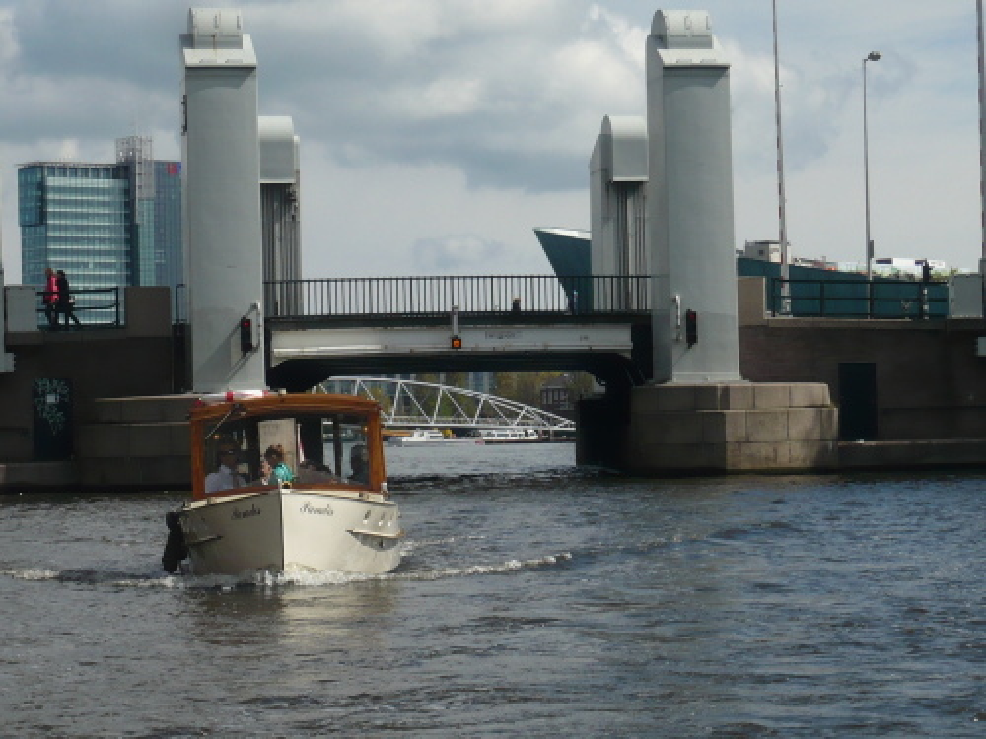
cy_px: 370
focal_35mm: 115
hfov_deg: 17.1
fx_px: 3276
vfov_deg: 12.9
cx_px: 493
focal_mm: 13.9
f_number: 13
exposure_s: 1/200
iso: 100
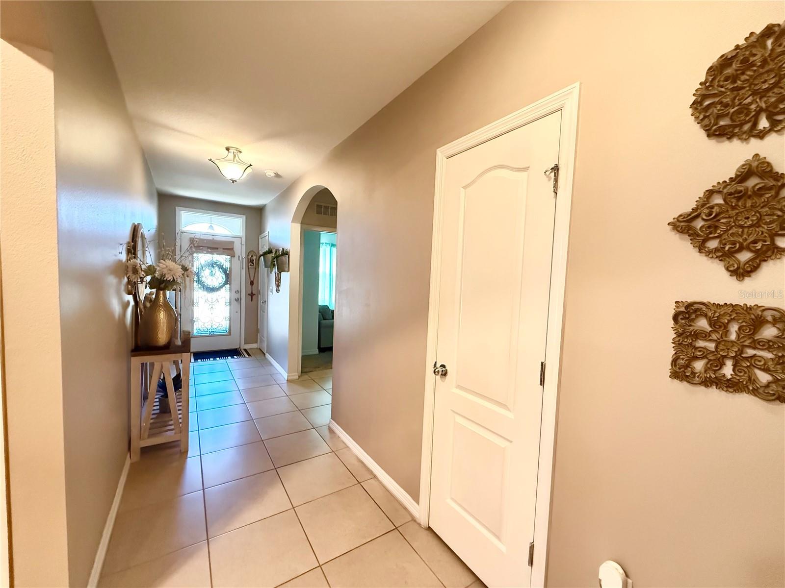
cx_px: 392
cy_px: 294
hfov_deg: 102.1
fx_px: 317
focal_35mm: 14
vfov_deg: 85.7
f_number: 2.2
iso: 1000
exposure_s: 1/60
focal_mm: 2.22
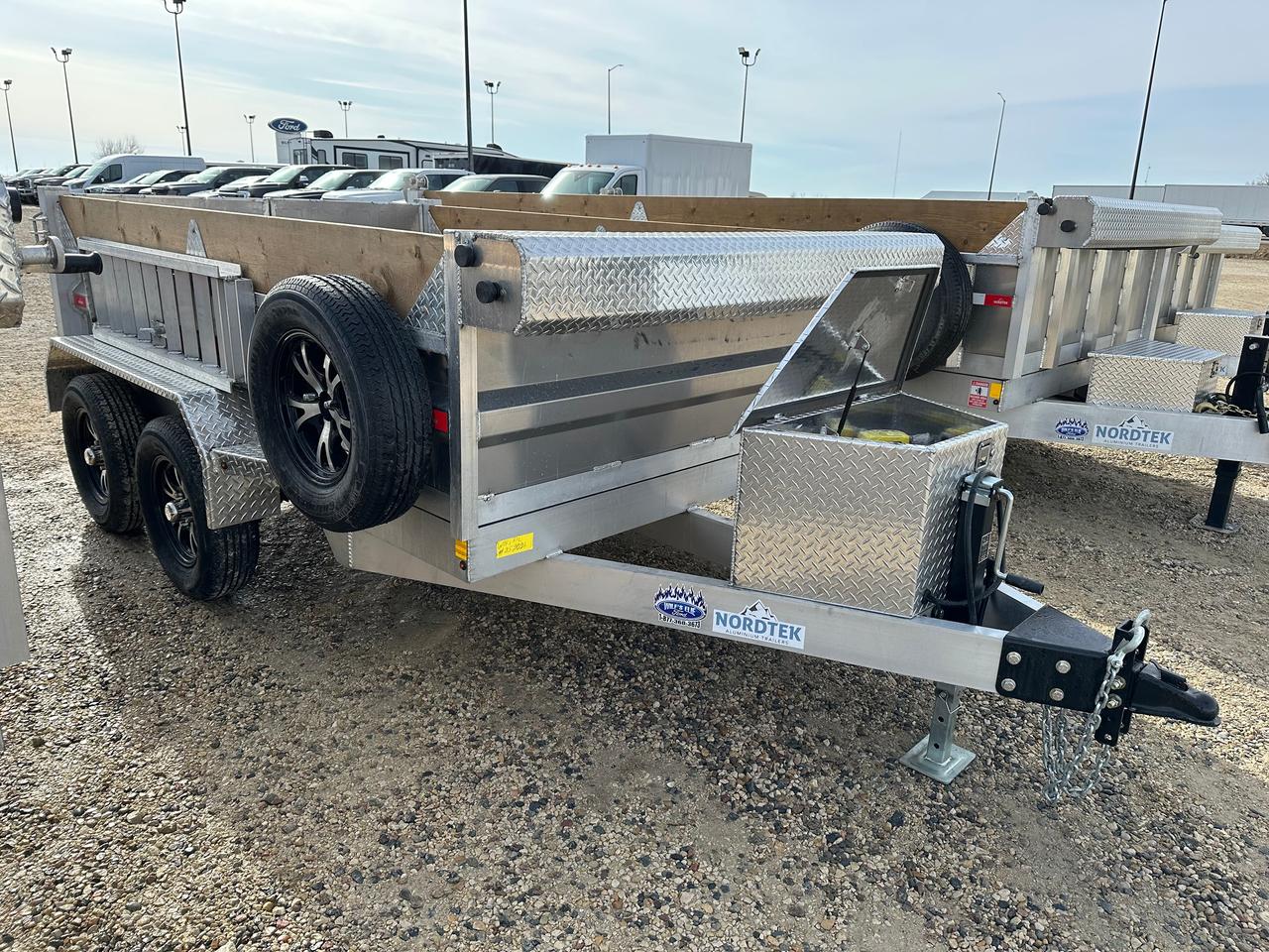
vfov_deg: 56.8
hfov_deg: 71.6
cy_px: 476
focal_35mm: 24
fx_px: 880
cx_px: 634
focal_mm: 6.86
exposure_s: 1/2252
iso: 80
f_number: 1.78
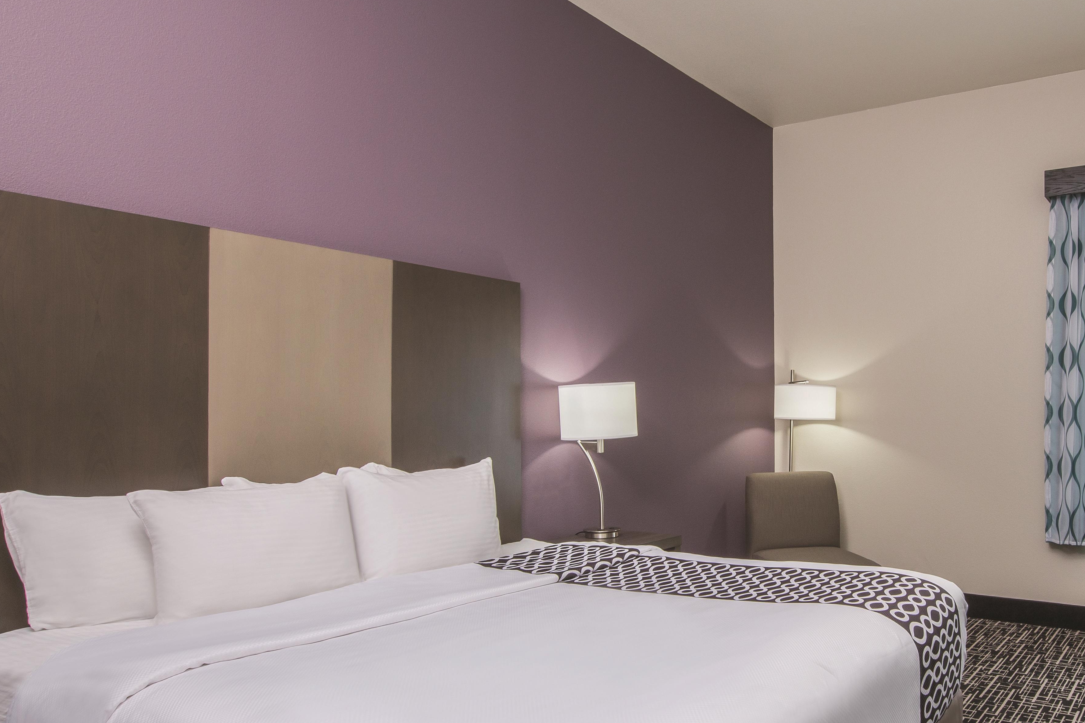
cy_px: 407
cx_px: 771
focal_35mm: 27
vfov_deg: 47.8
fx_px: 814
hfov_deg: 64.6
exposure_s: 1/6
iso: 200
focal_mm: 16
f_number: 16
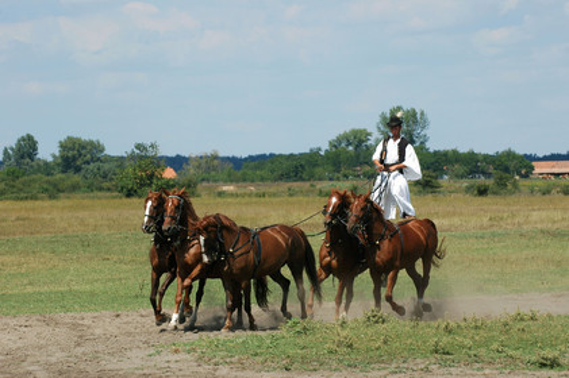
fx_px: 3316
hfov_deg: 9.8
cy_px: 189
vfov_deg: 6.5
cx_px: 284
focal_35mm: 210
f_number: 6.3
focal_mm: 140
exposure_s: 1/640
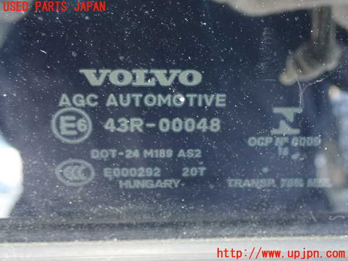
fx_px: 533
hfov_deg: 36.2
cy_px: 130
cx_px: 174
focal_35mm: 53
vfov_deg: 27.5
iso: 1600
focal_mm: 9.61
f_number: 3.4
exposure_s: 1/13
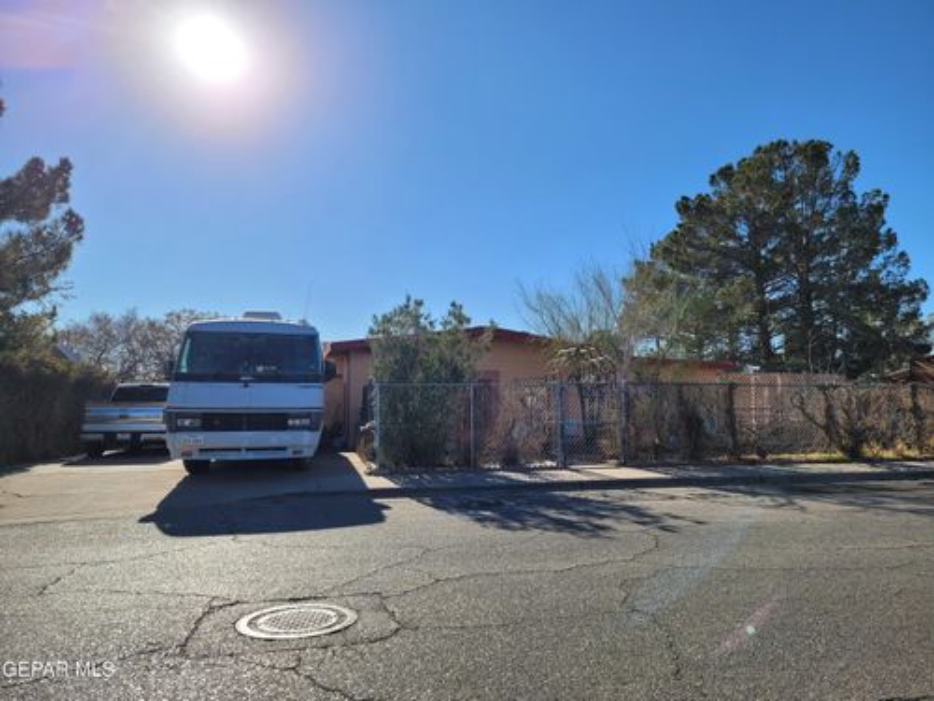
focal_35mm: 26
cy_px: 350
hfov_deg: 67.3
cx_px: 467
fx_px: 702
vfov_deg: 53.1
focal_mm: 5.4
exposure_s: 1/3390
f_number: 1.8
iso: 40
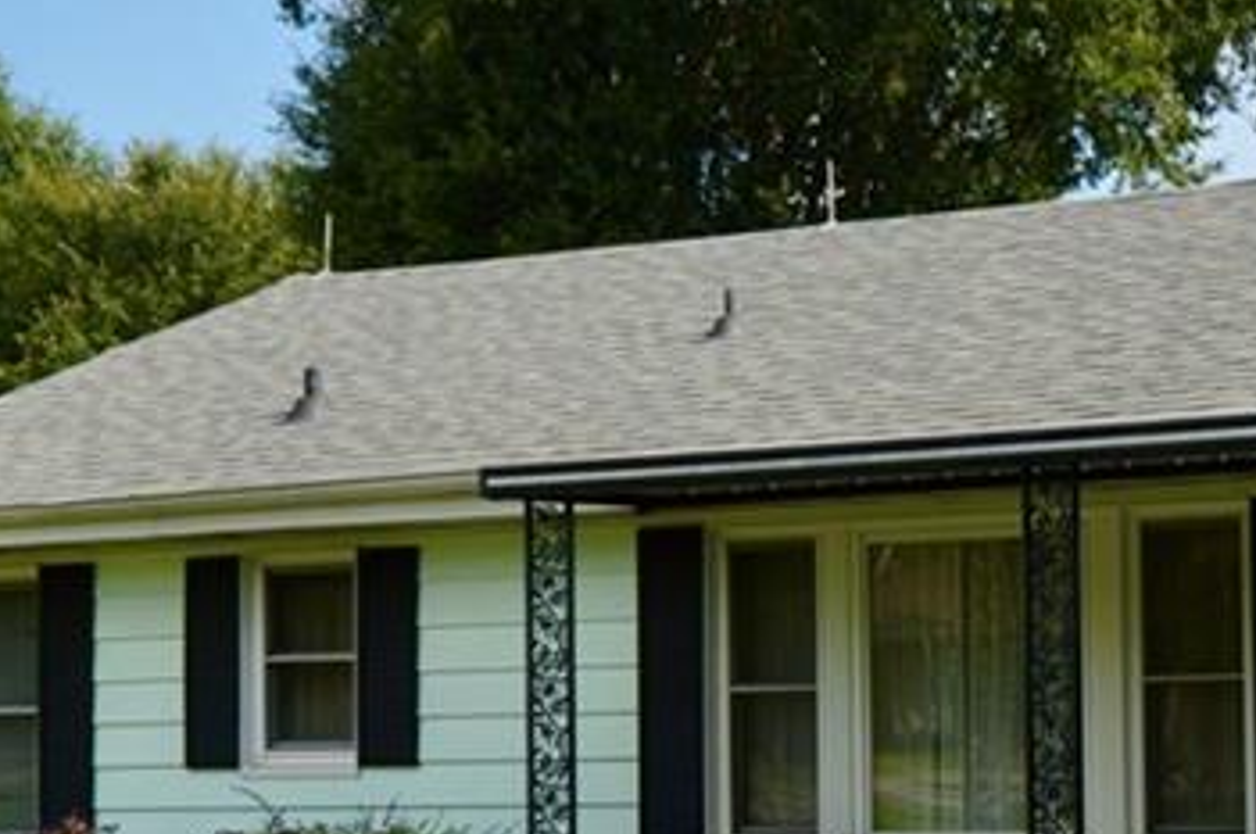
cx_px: 1131
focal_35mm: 105
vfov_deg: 13.0
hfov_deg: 19.1
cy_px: 576
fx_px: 3658
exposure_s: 1/250
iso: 100
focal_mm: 24
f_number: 8
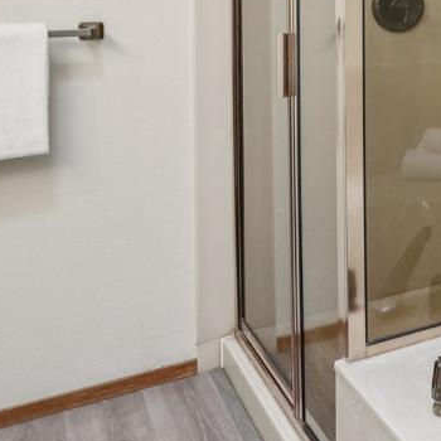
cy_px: -11
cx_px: 706
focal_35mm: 51
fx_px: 735
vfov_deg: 30.7
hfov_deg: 24.0
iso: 800
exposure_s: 1/30
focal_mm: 14
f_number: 8
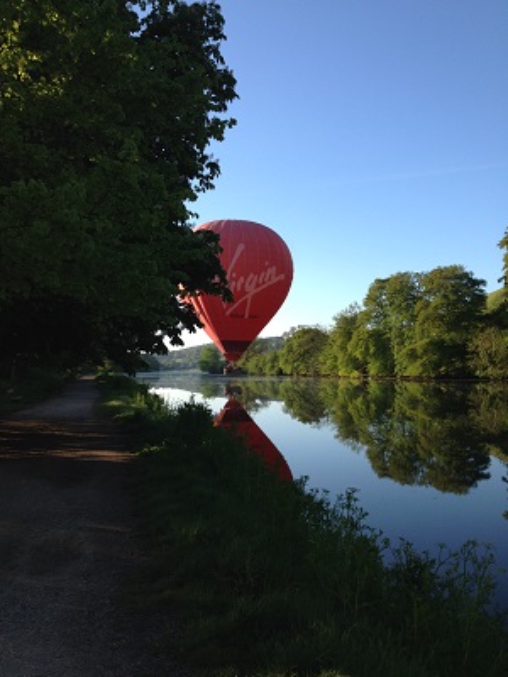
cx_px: 254
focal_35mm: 35
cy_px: 338
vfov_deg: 52.6
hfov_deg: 40.7
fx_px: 685
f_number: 2.4
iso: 50
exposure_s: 1/635
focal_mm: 4.28
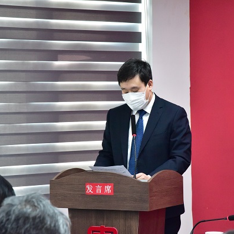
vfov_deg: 11.3
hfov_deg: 11.3
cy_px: 117
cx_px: 136
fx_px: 1178
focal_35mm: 154
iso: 11400
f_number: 8
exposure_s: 1/125
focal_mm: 120
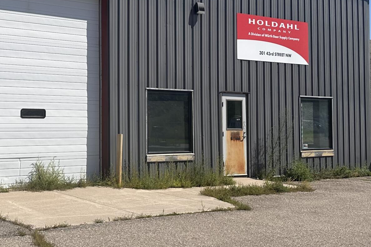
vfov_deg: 21.5
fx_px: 649
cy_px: 77
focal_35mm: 63
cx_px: 69
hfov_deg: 31.0
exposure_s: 1/6623
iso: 80
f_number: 1.78
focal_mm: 6.86
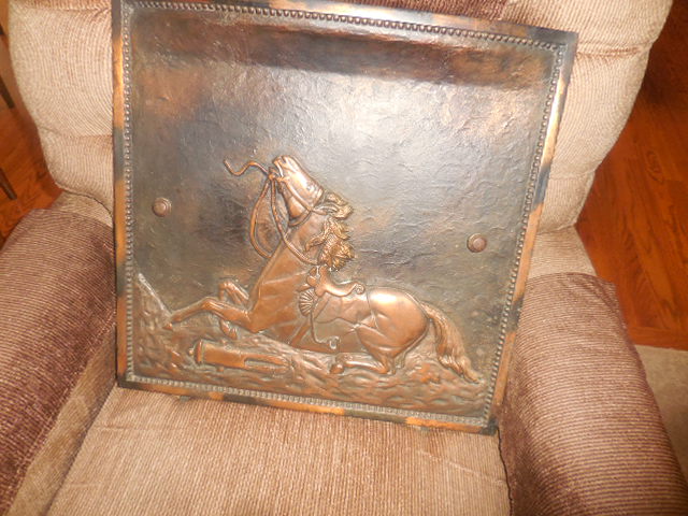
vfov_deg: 54.9
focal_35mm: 25
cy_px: 258
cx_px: 344
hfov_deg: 69.4
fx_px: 497
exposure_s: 1/25
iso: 280
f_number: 3.3
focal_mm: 4.5
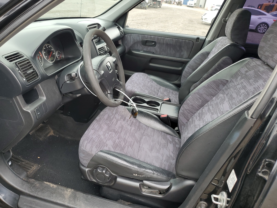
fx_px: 208
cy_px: 104
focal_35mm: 26
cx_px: 138
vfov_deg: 53.1
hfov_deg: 67.3
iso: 59
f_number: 1.5
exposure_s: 1/120
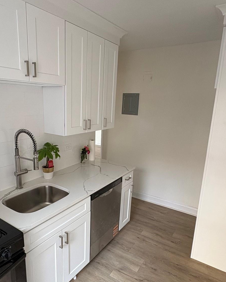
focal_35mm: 25
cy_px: 152
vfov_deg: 68.0
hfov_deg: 56.6
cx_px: 95
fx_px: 209
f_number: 2.2
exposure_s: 1/75
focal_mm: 2.22
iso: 250
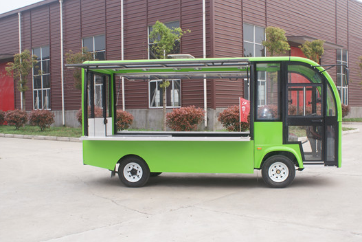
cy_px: 121
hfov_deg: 47.3
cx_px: 202
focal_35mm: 41
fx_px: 412
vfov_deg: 32.7
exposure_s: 1/160
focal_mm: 24
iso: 100
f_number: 5.6
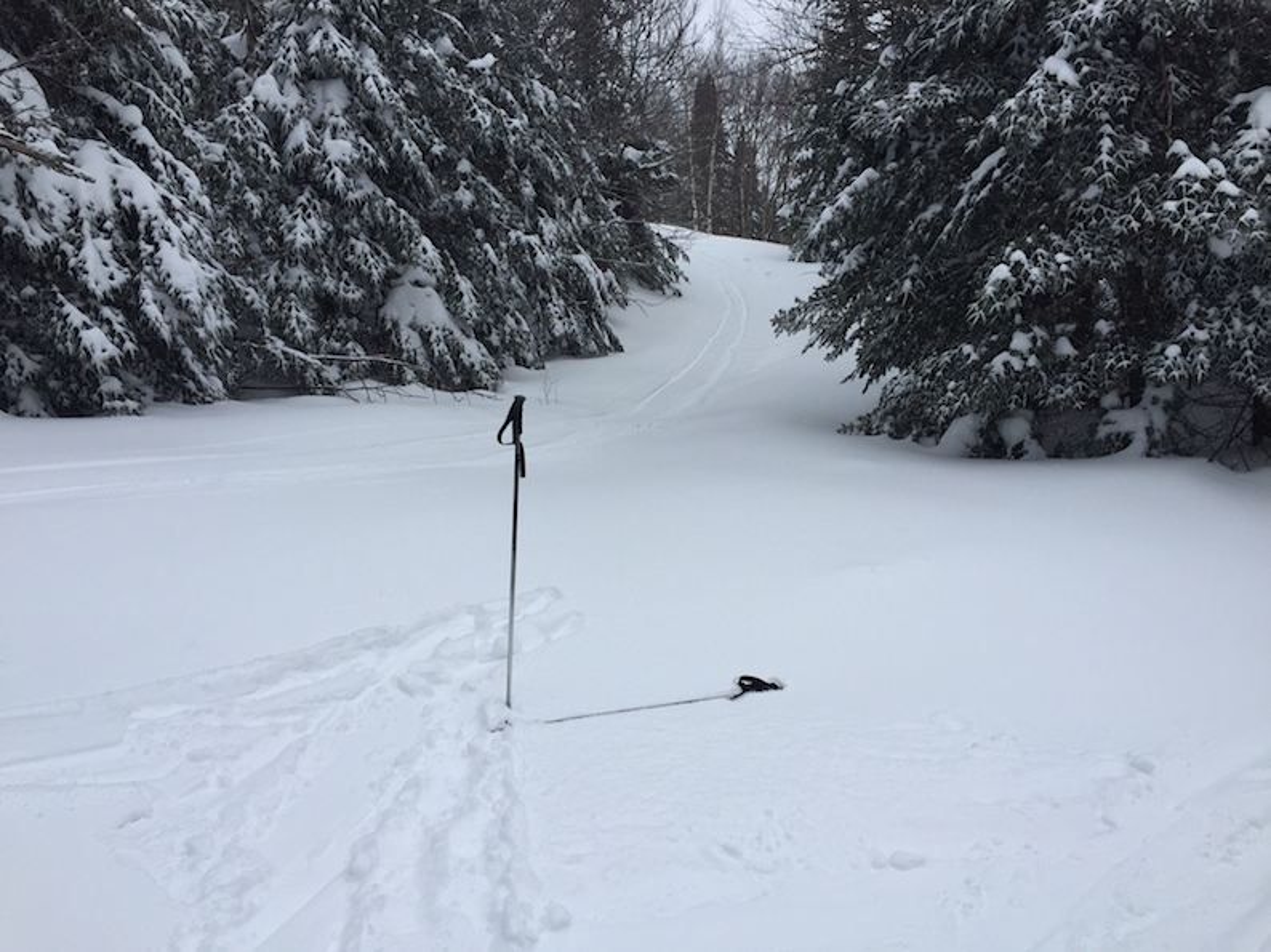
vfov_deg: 48.2
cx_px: 636
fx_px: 1064
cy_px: 476
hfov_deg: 61.7
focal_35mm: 29
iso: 32
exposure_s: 1/1364
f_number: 2.2
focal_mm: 4.15
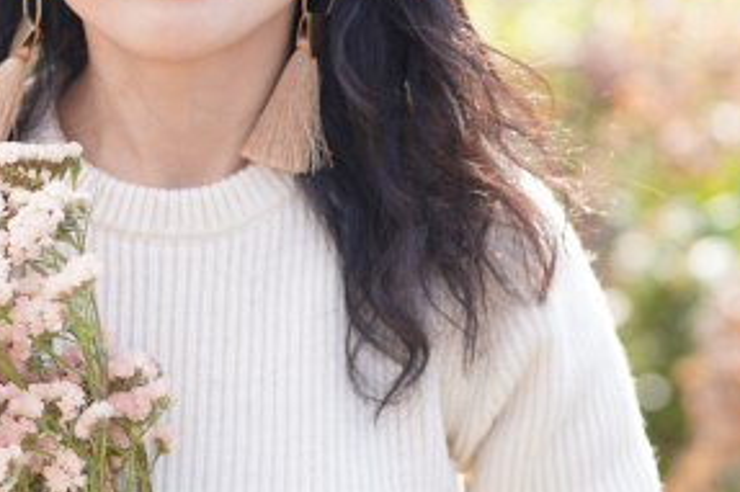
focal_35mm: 237
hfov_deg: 8.7
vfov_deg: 5.8
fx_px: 4869
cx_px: 407
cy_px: 71
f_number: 2.2
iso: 100
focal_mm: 85
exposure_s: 1/250
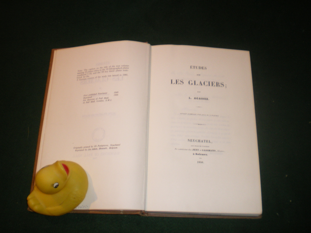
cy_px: 116
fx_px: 341
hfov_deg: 49.0
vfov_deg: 37.7
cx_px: 156
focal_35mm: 38
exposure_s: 1/50
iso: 200
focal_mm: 6.3
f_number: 3.1
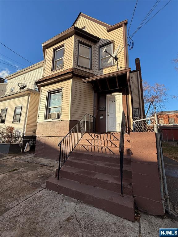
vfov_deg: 102.1
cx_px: 89
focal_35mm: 14
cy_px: 118
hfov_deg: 85.7
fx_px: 96
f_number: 2.2
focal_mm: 2.22
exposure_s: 1/942
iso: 50
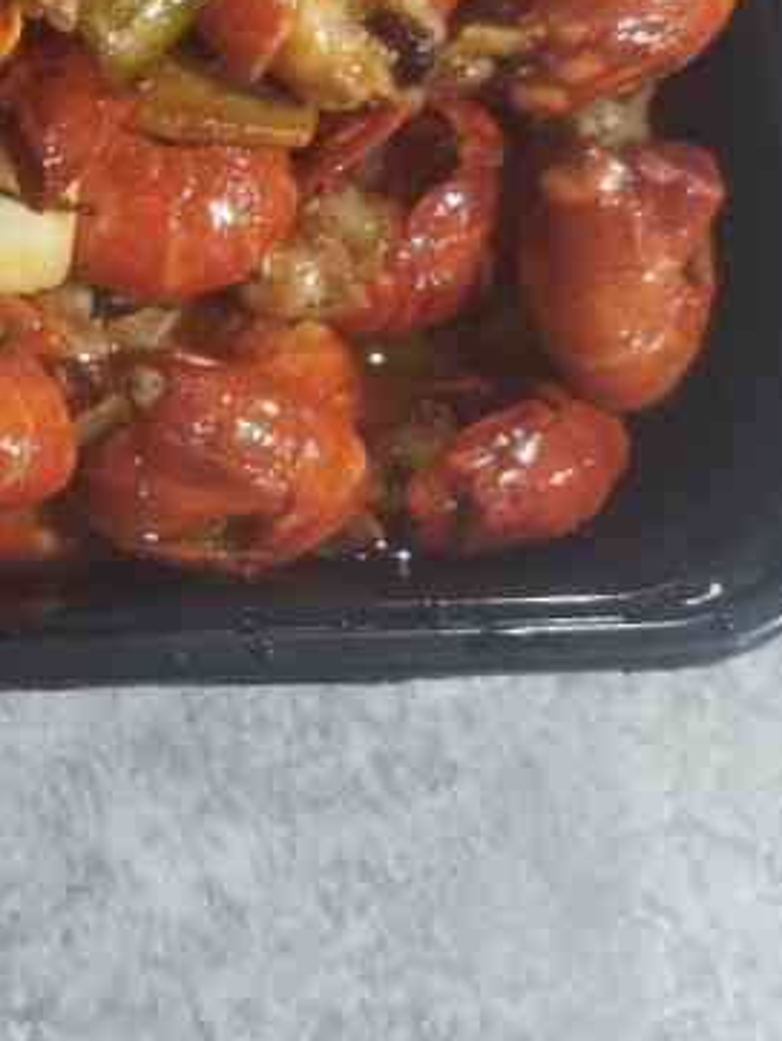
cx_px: -9
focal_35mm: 67
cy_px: 292
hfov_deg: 21.2
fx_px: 2016
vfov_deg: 28.6
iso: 200
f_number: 1.7
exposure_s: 1/11
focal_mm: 4.25
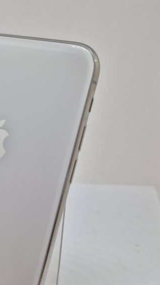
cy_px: 197
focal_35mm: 41
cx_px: 24
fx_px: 309
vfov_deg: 48.3
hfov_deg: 28.2
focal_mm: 5.4
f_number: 1.8
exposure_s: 1/180
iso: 64
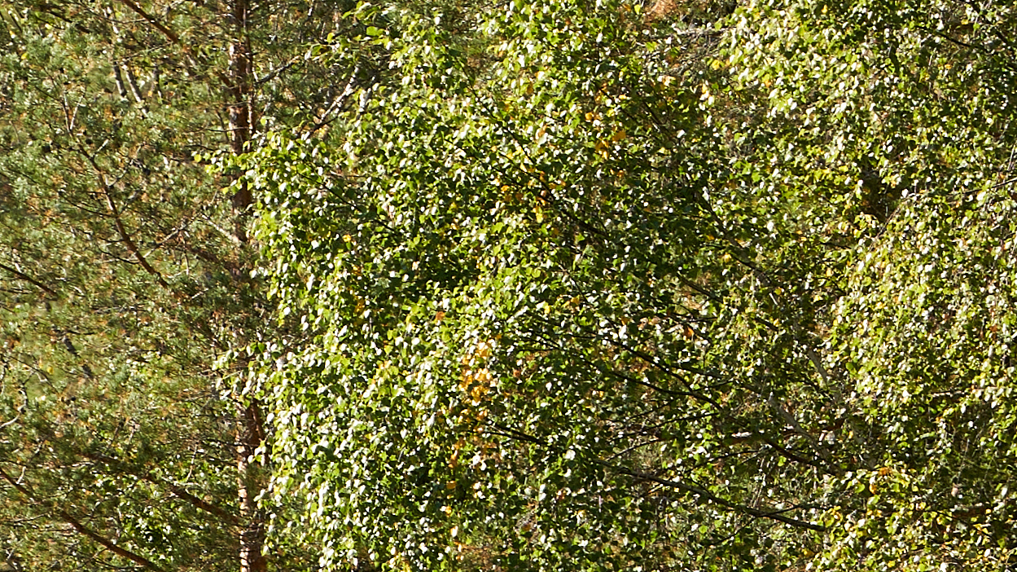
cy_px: 1874
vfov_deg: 1.4
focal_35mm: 883
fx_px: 23807
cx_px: -1617
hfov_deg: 2.4
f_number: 8
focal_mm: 135
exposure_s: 1/160
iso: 200
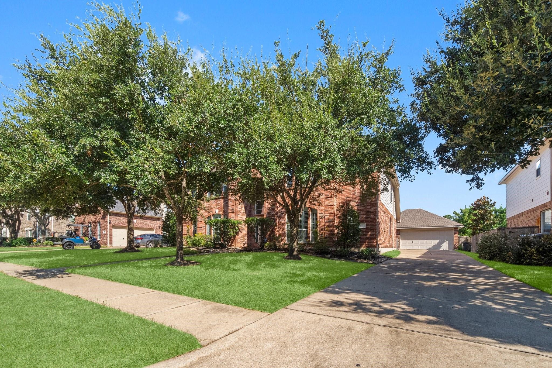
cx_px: 276
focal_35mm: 15
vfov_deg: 77.3
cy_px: 184
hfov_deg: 100.4
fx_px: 230
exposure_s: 1/200
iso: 800
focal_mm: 10
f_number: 10
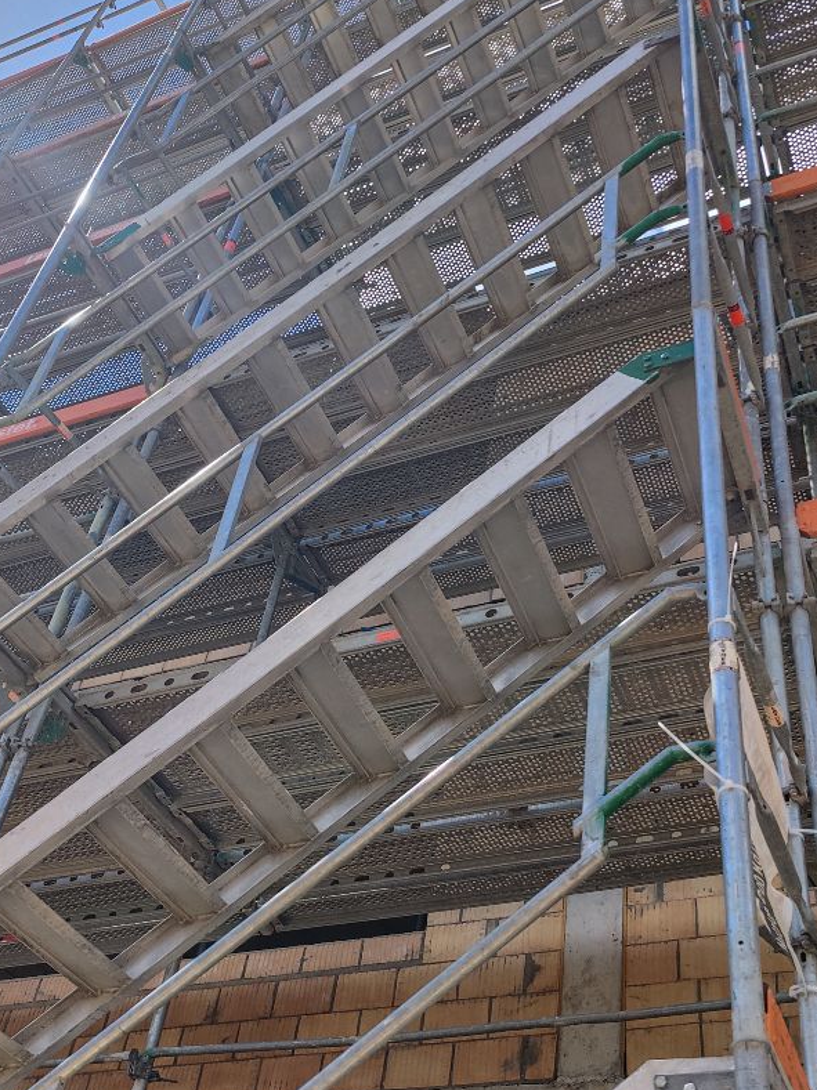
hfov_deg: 40.5
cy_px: 765
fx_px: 1102
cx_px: 321
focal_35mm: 35
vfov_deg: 51.2
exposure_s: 1/2764
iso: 50
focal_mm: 6.06
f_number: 1.8
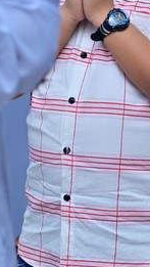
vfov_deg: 6.9
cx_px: 149
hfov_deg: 3.9
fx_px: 2211
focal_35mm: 313
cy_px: -24
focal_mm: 120
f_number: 5
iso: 1250
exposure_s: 1/125
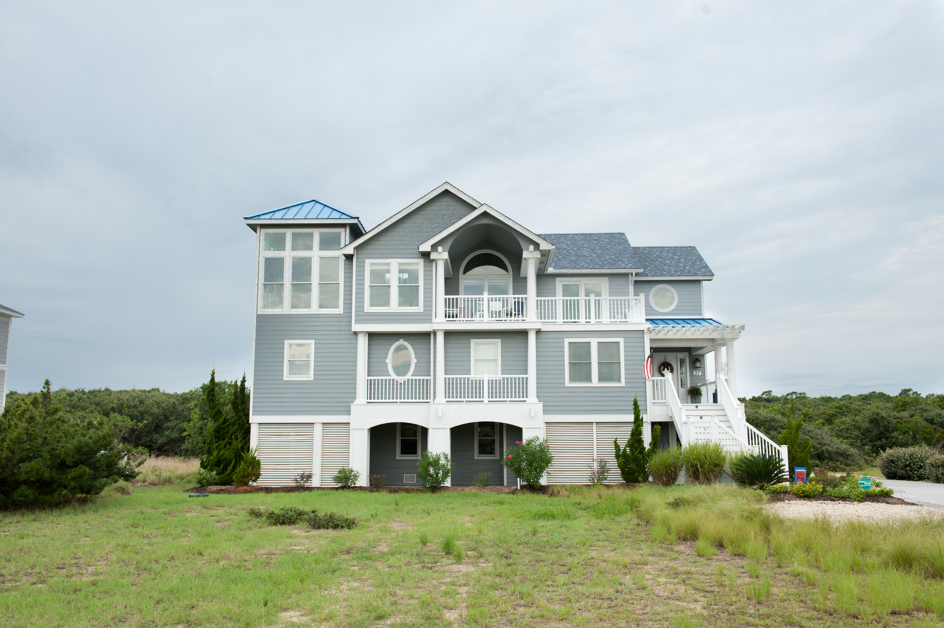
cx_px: 472
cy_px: 314
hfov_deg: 58.7
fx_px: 839
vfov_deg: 41.1
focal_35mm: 32
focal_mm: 32
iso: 640
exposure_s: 1/800
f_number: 7.1
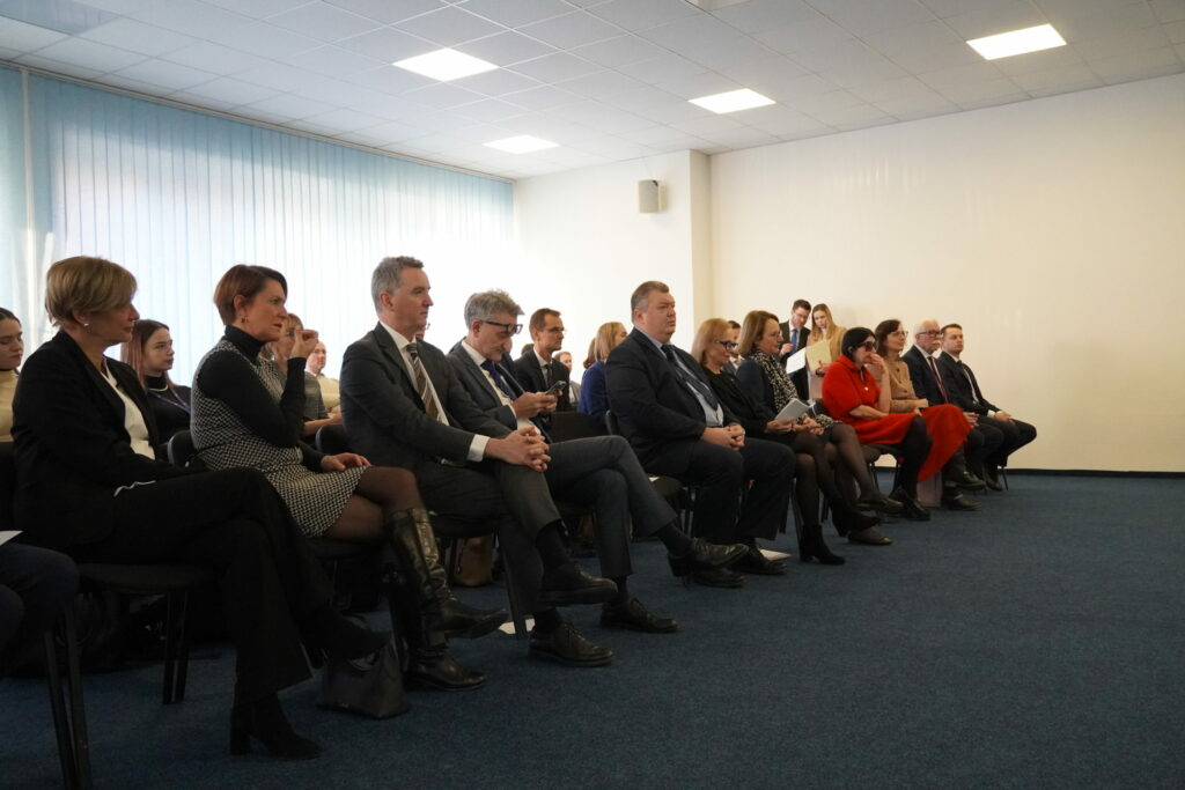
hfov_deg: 57.2
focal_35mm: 33
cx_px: 592
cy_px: 395
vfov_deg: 40.0
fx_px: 1086
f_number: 4
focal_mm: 22
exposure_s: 1/160
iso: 5000
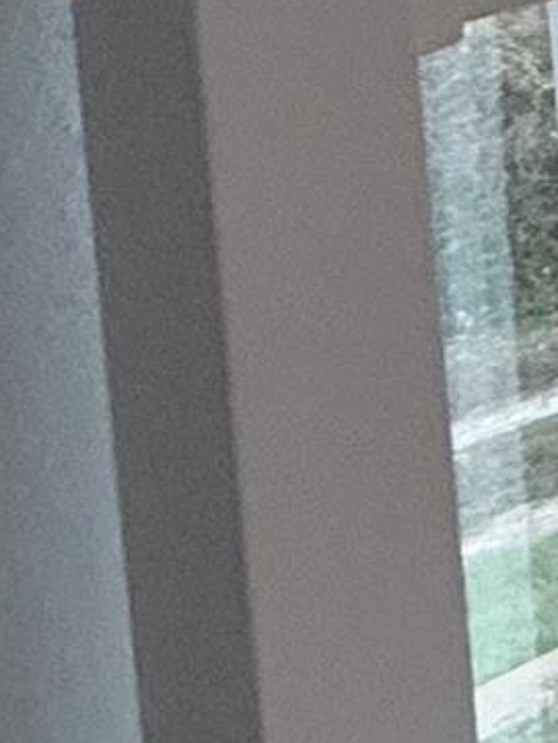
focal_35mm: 119
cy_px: -654
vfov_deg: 14.3
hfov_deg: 5.9
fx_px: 2556
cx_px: 2996
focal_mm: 2.22
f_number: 2.2
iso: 200
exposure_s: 1/120
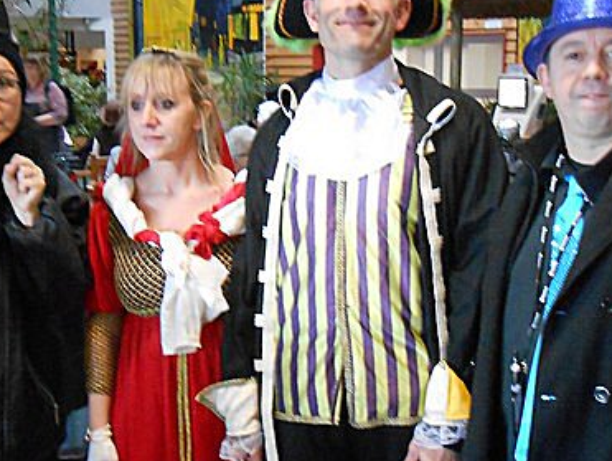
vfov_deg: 26.1
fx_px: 991
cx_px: 266
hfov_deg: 34.3
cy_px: 284
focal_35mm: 56
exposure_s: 1/20
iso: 800
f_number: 3.5
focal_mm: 4.6
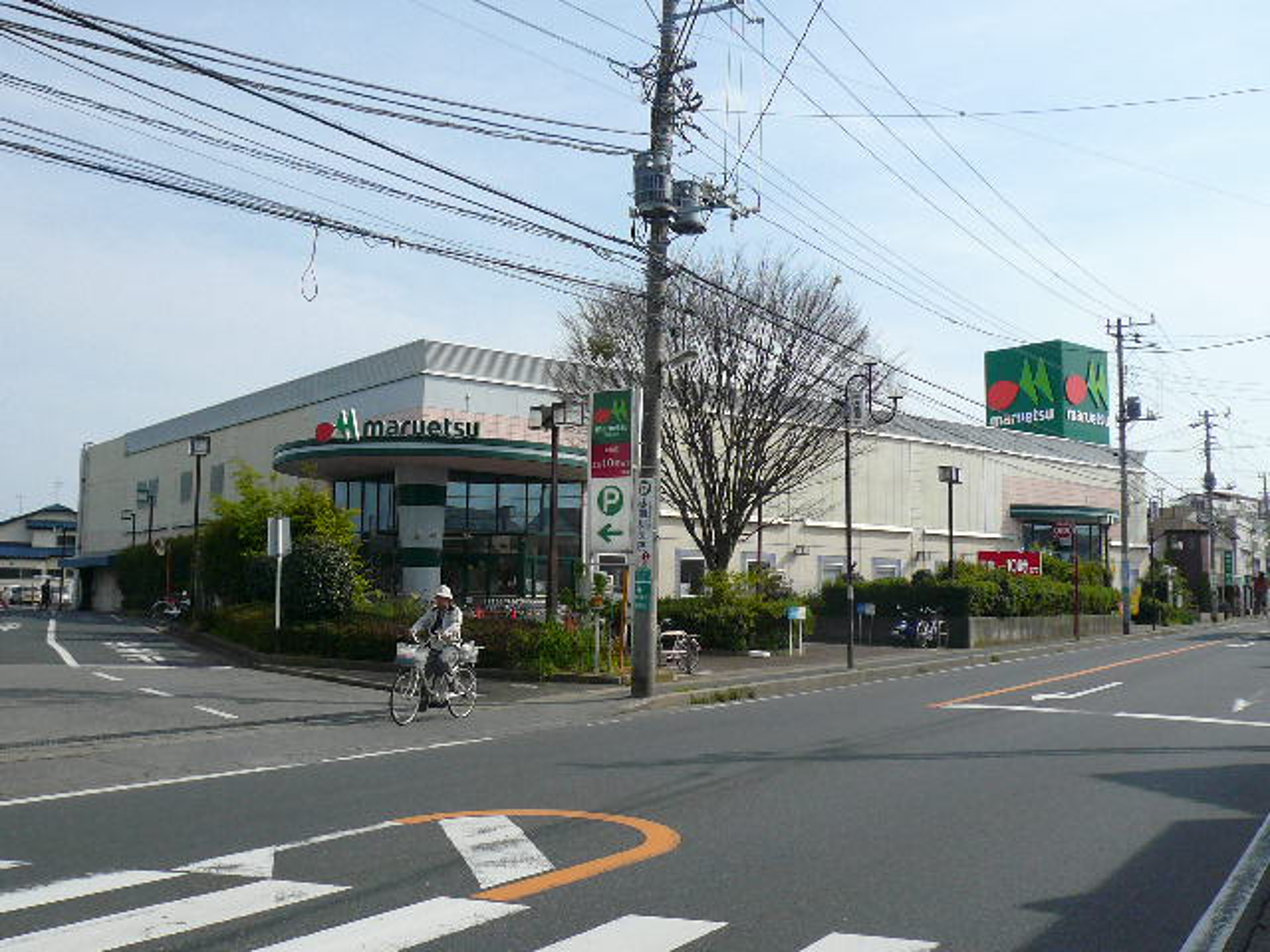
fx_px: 1247
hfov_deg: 54.0
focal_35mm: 34
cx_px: 635
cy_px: 476
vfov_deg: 41.8
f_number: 8
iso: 100
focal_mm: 4.6
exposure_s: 1/320
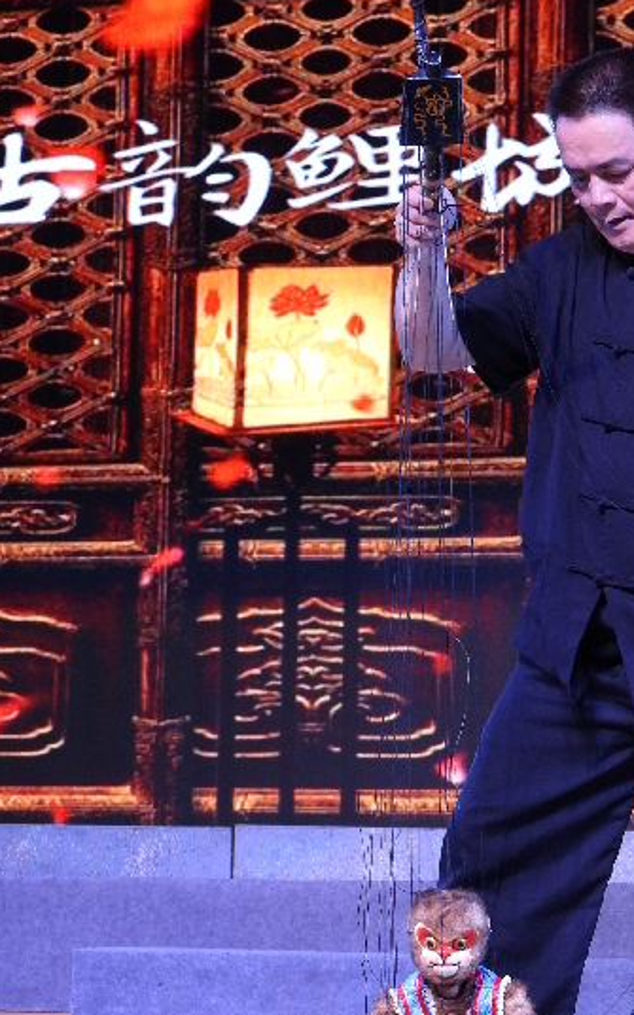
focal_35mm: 135
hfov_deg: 9.7
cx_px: 445
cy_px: 518
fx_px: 3732
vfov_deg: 15.5
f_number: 3.5
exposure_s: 1/60
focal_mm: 14.4
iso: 220
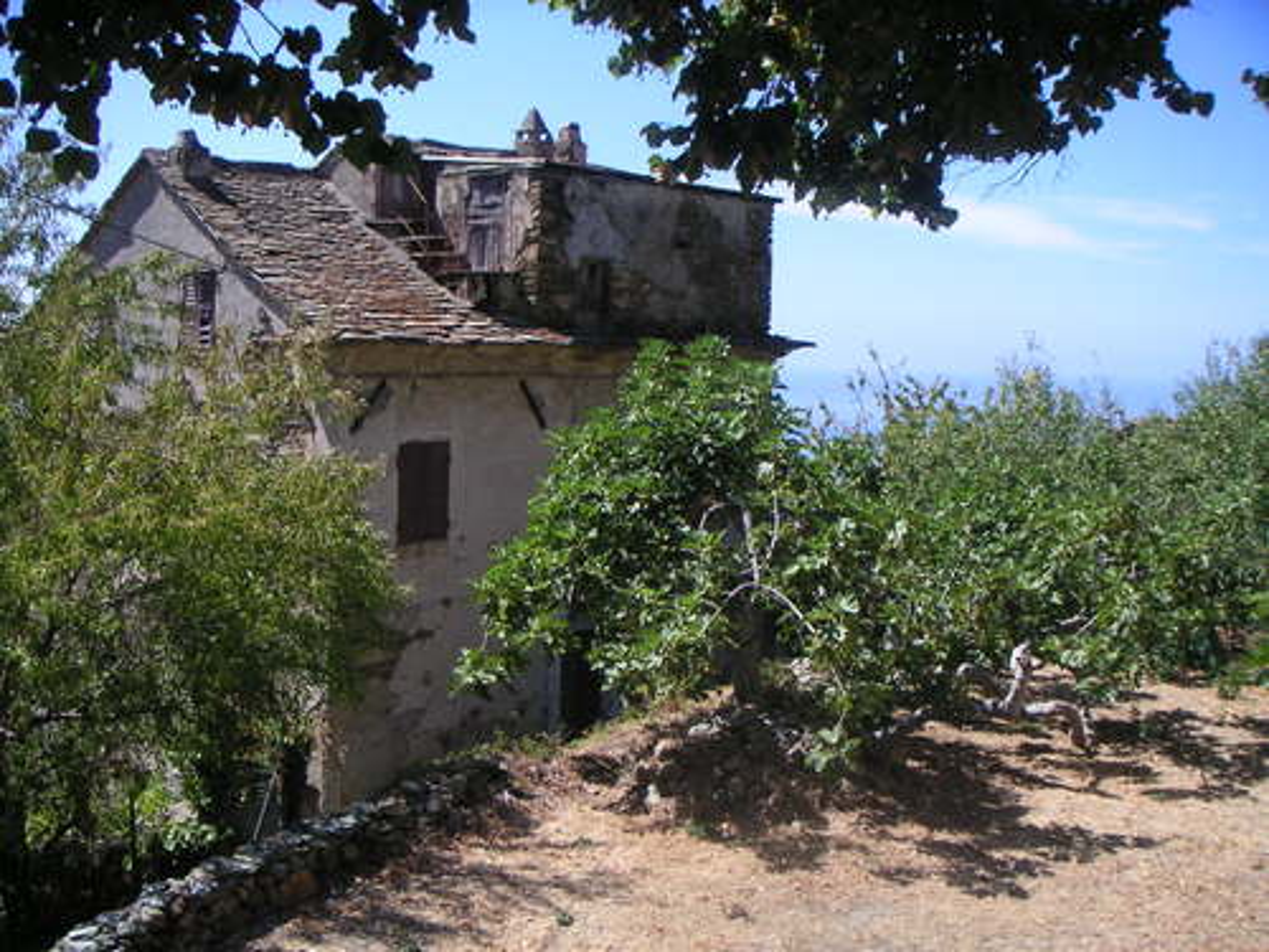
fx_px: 1393
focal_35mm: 38
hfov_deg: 49.0
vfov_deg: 37.7
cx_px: 634
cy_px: 476
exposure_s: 1/750
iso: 50
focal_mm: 6
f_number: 2.8
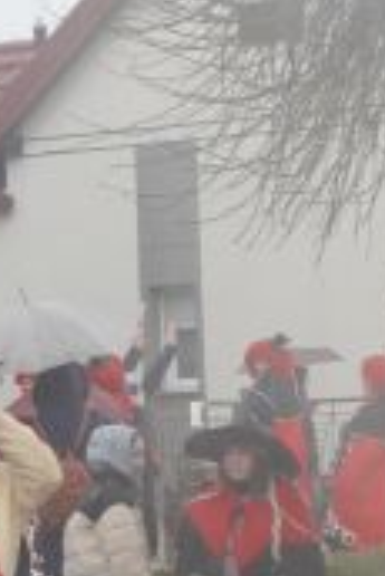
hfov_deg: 5.2
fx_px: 4115
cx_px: 947
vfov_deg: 8.0
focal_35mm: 257
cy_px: 445
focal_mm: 29.8
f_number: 3.2
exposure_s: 1/125
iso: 1600
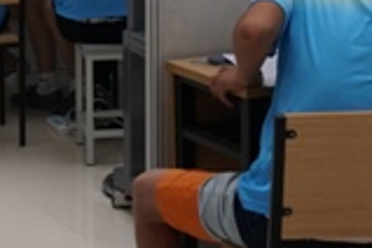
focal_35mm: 136
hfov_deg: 14.9
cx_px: 16
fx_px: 1405
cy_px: -267
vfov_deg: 9.4
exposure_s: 1/60
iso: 640
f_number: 4
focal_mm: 16
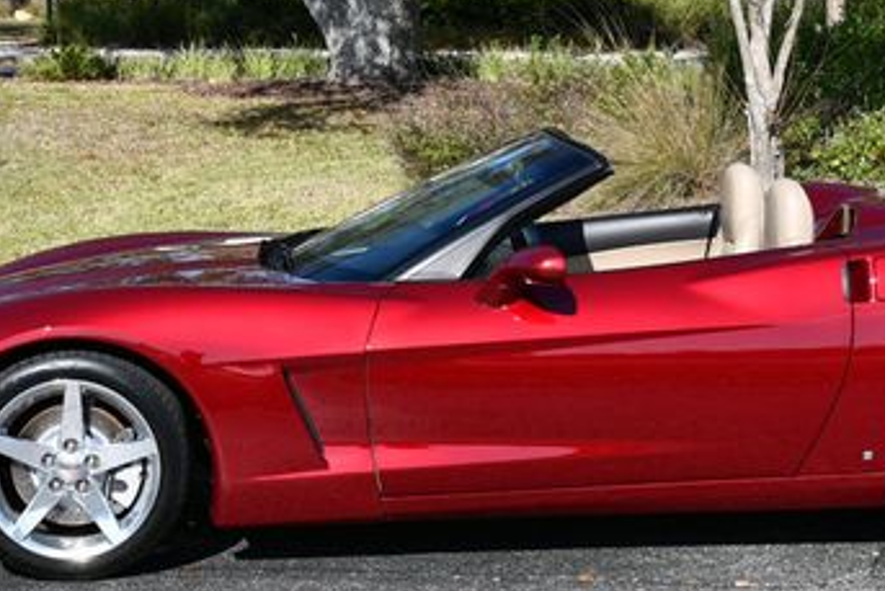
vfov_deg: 14.0
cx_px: 532
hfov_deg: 21.0
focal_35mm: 97
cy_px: 124
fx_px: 2385
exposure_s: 1/250
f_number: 8
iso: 100
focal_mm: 26
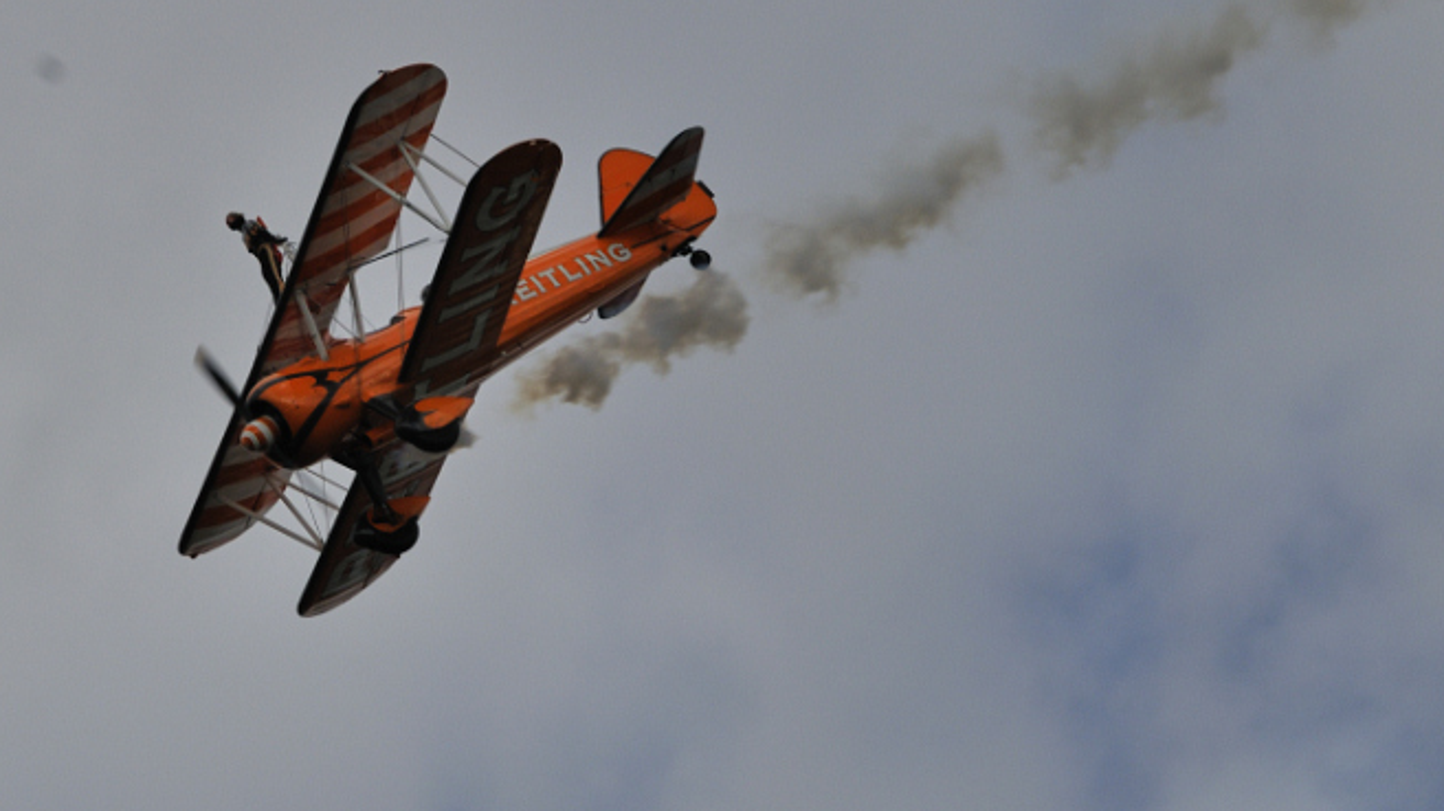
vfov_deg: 1.7
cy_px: 255
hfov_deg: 3.0
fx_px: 27443
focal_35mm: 717
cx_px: 468
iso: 200
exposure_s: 1/800
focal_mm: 300
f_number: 10
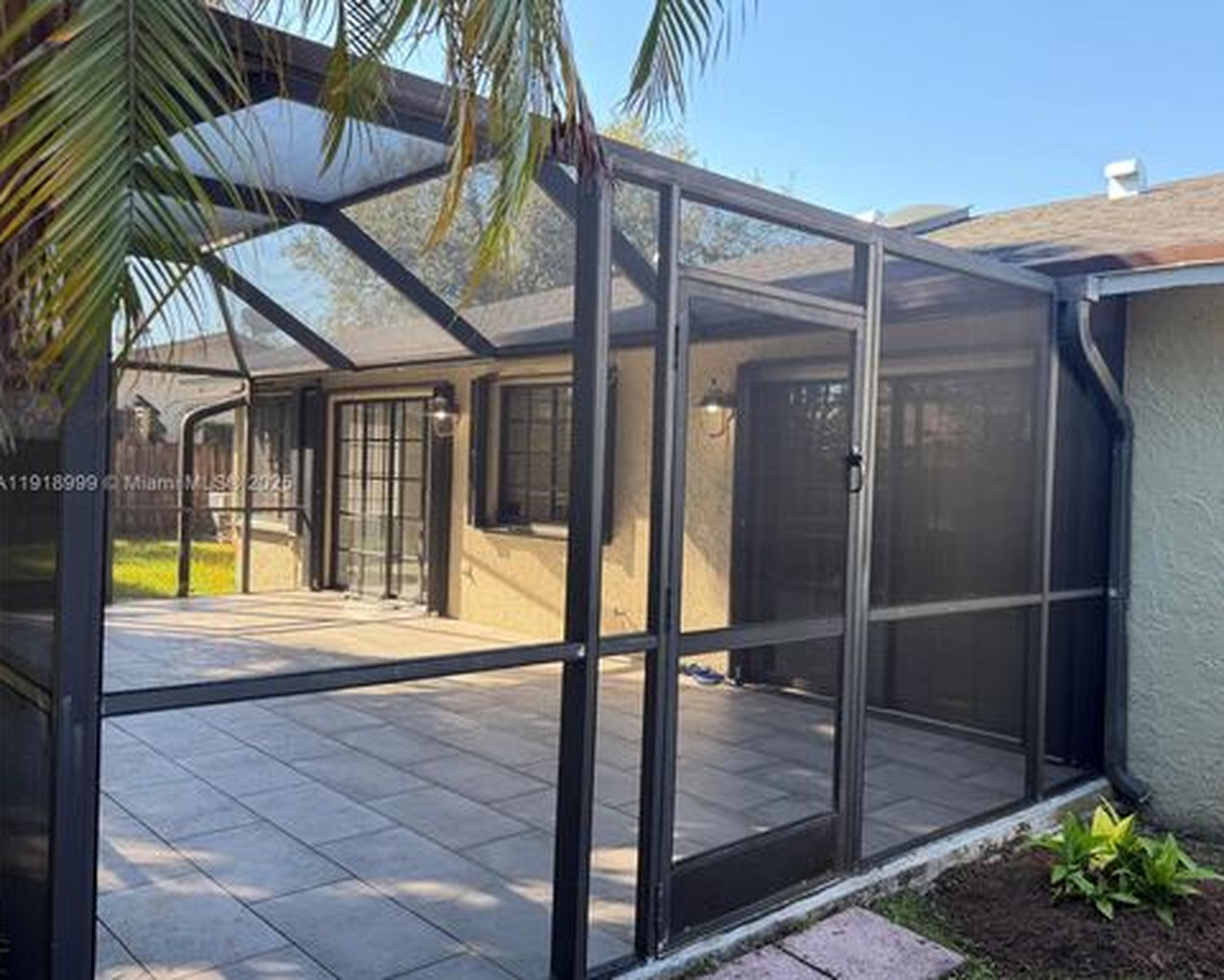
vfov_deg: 50.0
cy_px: 486
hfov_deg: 59.8
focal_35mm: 29
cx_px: 747
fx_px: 1051
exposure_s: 1/297
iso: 100
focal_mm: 6.76
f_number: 1.78
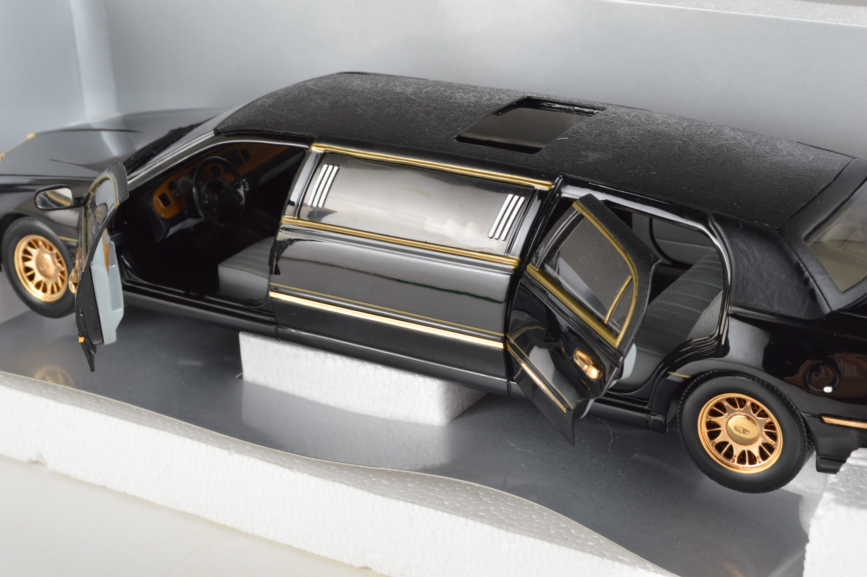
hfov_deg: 29.9
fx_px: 1624
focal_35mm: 68
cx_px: 434
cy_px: 288
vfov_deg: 20.1
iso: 200
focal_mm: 45
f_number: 11
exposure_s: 1/125
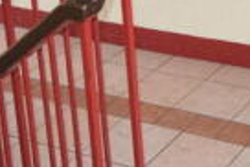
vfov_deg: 13.0
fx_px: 702
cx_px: 260
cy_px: -61
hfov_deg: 19.5
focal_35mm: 101
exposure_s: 1/60
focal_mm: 14
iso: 1100
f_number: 4.8
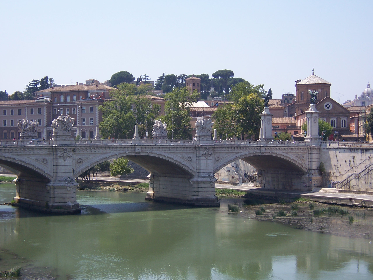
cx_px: 186
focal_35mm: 66
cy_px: 140
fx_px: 711
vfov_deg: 22.3
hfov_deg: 29.4
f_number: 4
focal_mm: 11
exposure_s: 1/750
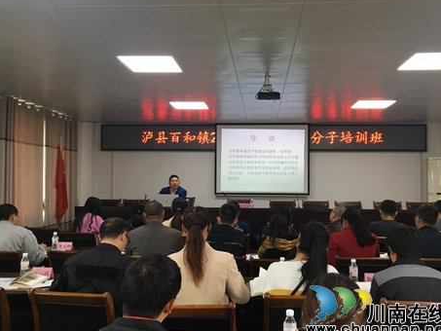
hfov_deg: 56.7
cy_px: 171
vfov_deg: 44.2
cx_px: 241
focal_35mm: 32
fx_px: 408
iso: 64
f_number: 2.2
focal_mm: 4.15
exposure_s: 1/33
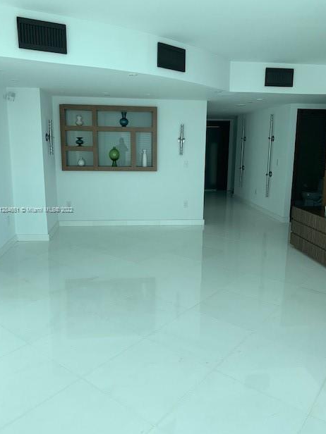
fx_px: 339
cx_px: 161
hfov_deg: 51.4
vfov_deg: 65.3
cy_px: 210
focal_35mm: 27
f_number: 1.8
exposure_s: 1/223
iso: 25
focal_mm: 4.25
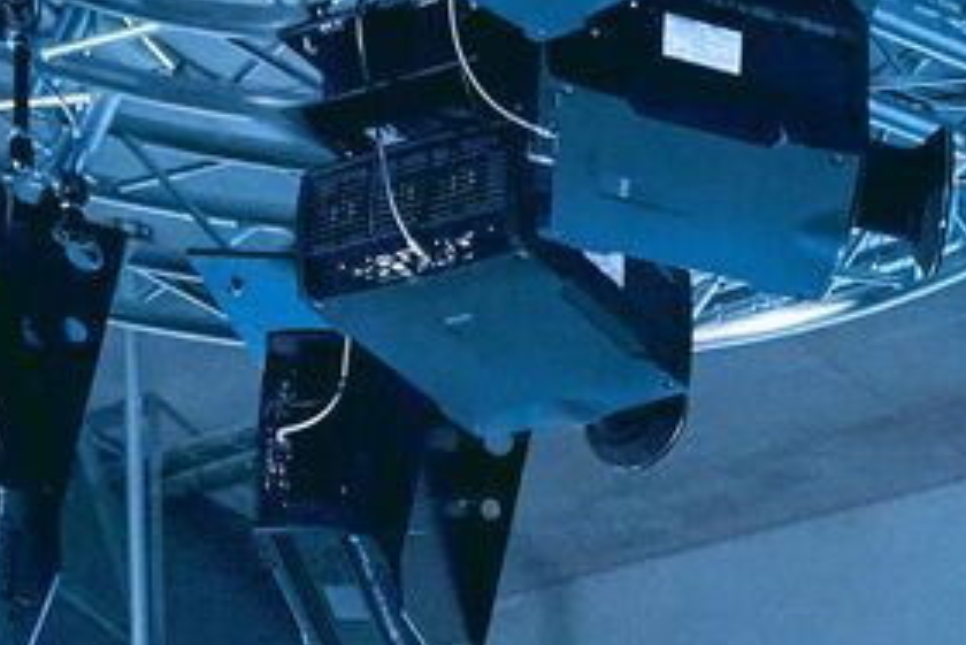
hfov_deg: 18.1
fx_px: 2685
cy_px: 1730
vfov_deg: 10.8
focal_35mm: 100
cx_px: 1473
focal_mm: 14
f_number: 5
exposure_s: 1/40
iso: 320
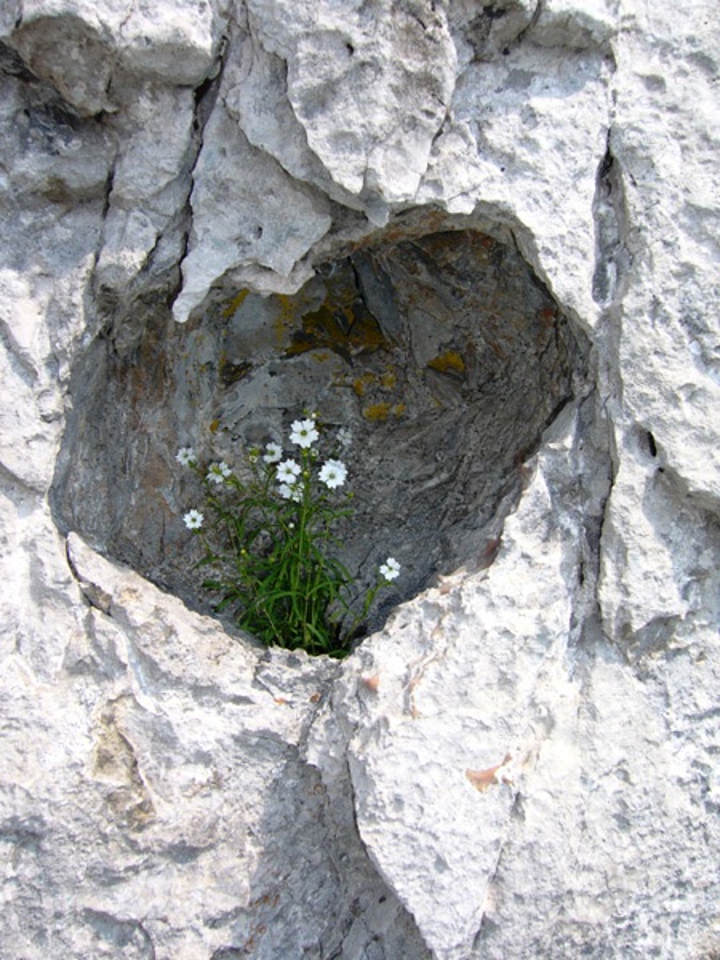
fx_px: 971
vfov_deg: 52.6
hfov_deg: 40.7
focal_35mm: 35
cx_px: 360
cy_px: 480
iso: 80
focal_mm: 5.8
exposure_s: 1/125
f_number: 5.6
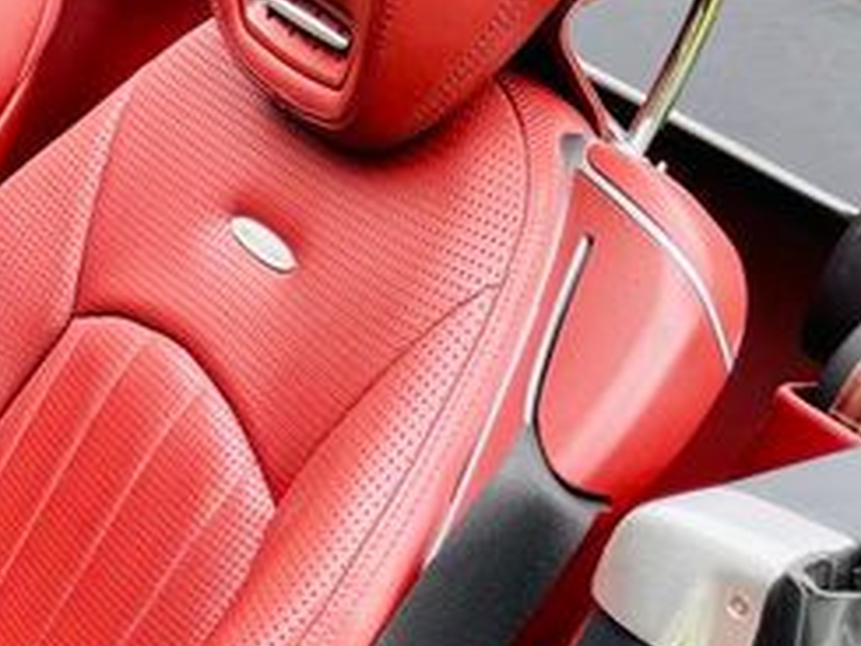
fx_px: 1692
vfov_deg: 20.4
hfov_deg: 25.3
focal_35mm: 68
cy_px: 751
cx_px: -204
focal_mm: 5.1
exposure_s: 1/230
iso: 32
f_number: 1.6
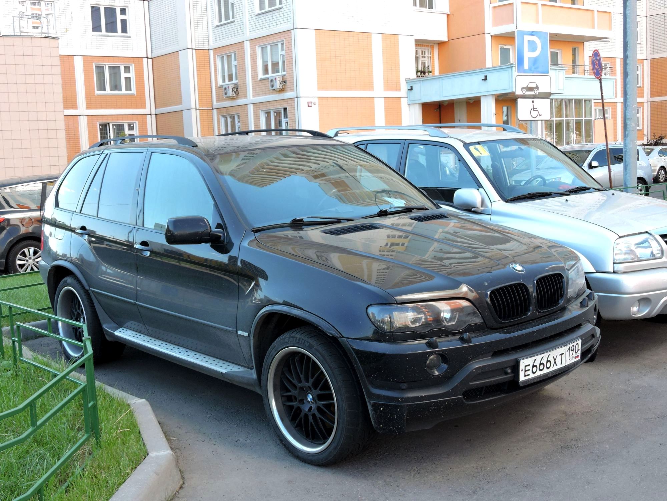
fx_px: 771
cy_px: 250
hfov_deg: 46.8
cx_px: 334
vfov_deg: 36.0
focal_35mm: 40
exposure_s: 1/125
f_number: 3.8
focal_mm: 7.2
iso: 100
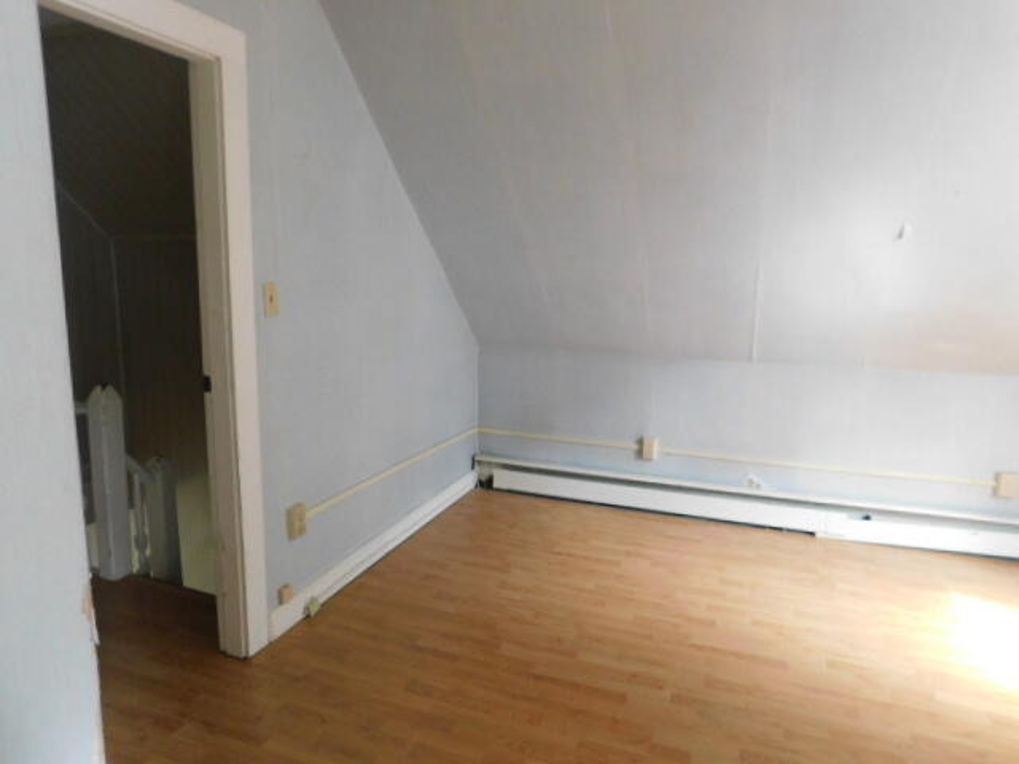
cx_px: 510
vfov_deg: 58.9
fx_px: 677
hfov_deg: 73.9
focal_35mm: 23
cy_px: 382
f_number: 3
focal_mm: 4
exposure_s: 1/30
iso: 320
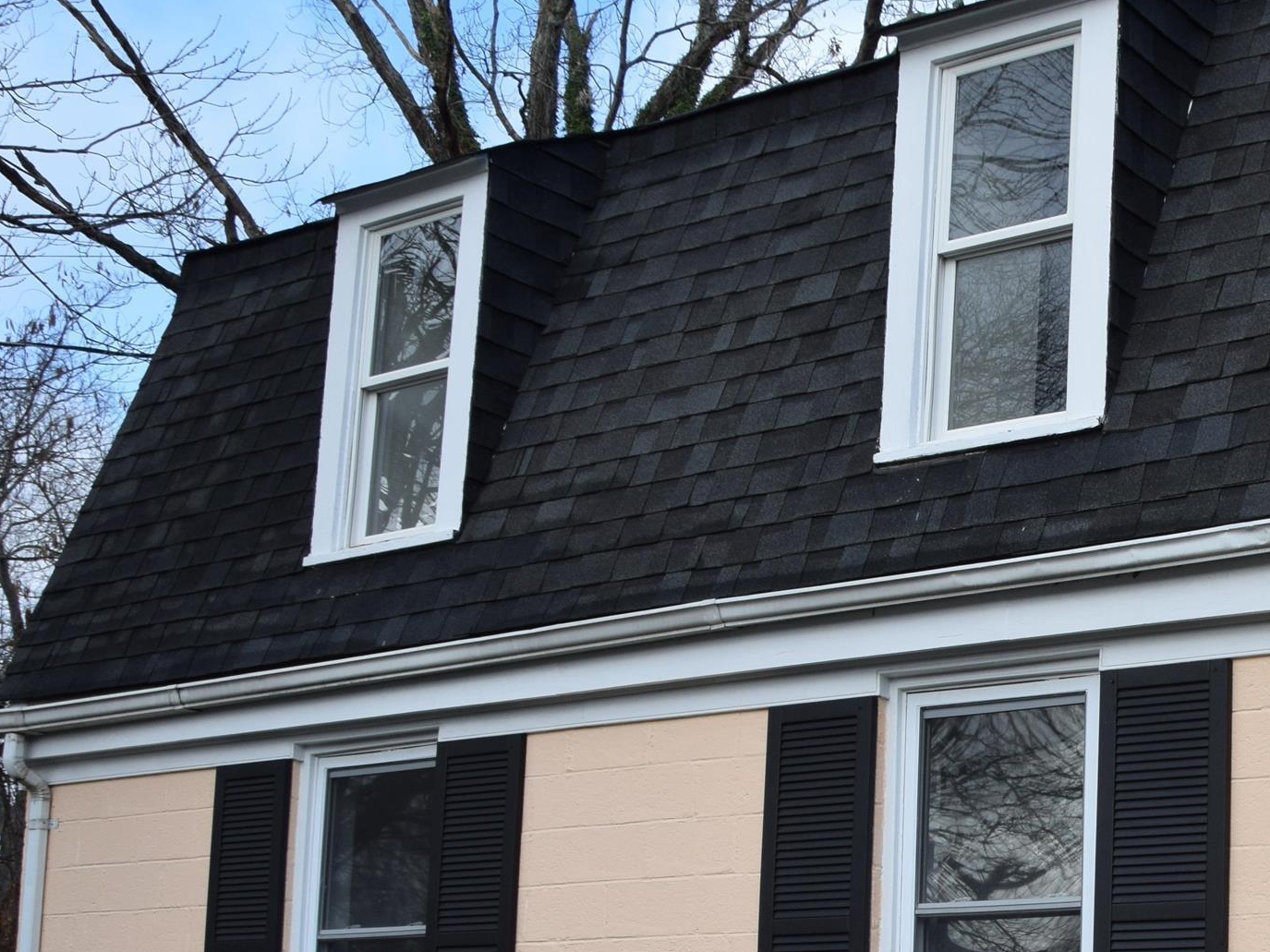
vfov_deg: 24.6
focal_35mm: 58
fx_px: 2128
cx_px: 1393
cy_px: 831
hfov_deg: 29.9
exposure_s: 1/250
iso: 320
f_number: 8
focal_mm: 18
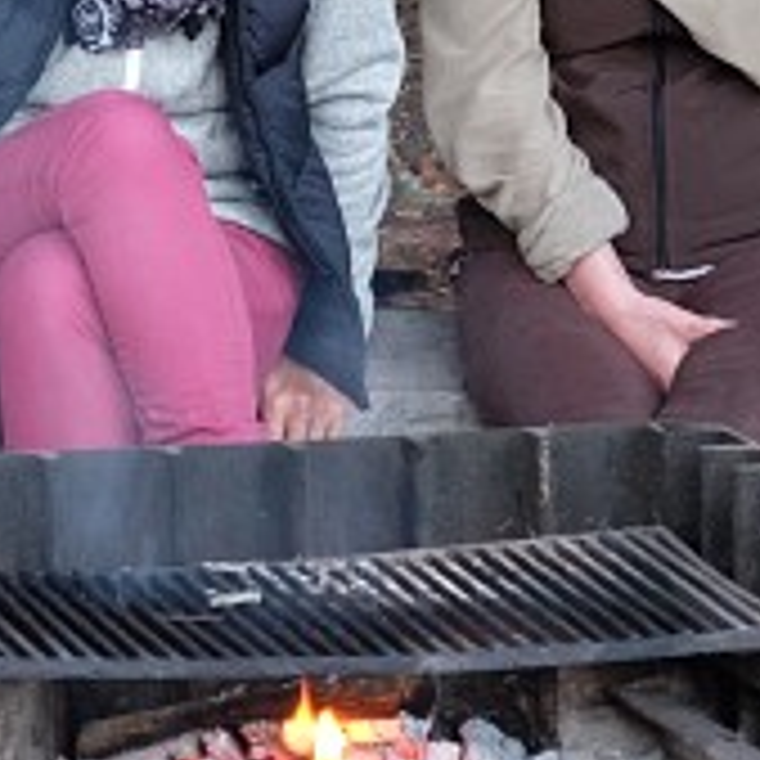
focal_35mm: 297
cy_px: 169
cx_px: 144
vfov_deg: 5.9
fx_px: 7377
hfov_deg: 5.9
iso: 1600
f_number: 4.7
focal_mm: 49.4
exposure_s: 1/15
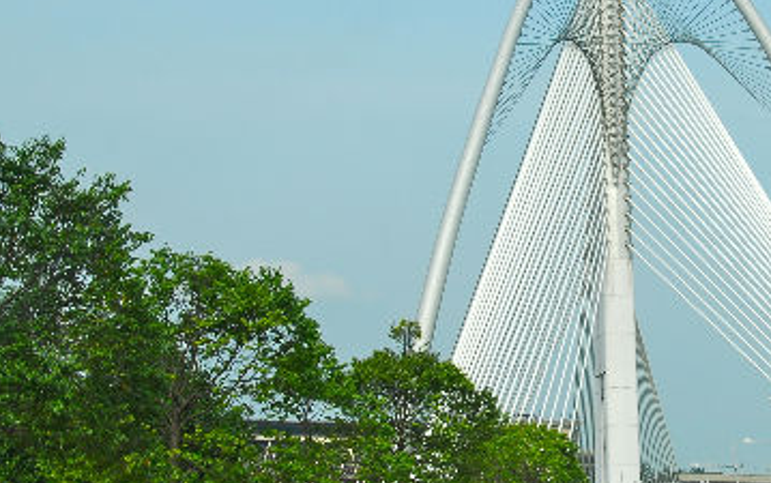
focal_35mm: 132
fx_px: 2776
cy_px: 204
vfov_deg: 9.9
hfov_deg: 15.7
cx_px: 672
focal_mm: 42
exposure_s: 1/250
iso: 100
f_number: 8
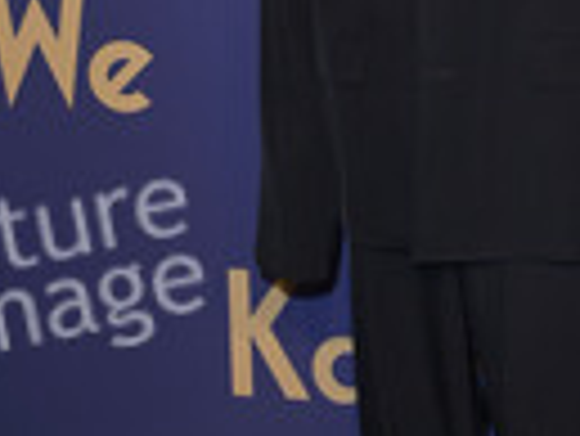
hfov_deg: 20.4
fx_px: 1593
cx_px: 463
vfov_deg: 15.4
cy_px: 63
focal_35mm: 95
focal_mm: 32
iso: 500
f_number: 5
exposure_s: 1/250
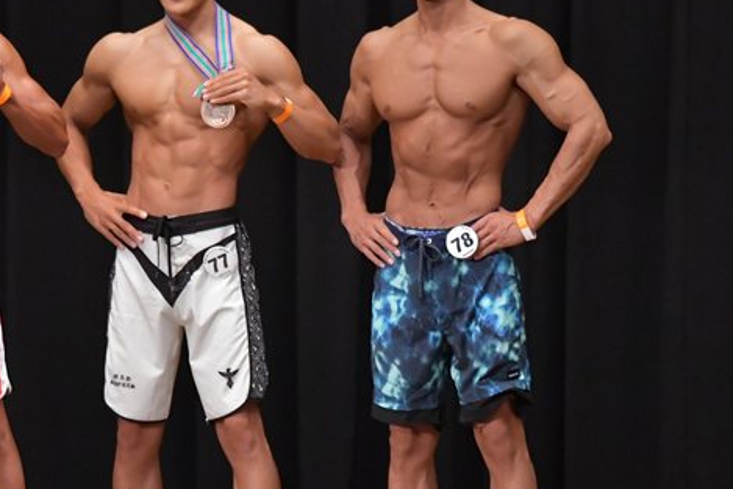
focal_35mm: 421
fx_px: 8574
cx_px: 306
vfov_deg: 3.3
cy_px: 287
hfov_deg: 4.9
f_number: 5.6
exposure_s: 1/400
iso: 6400
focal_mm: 170
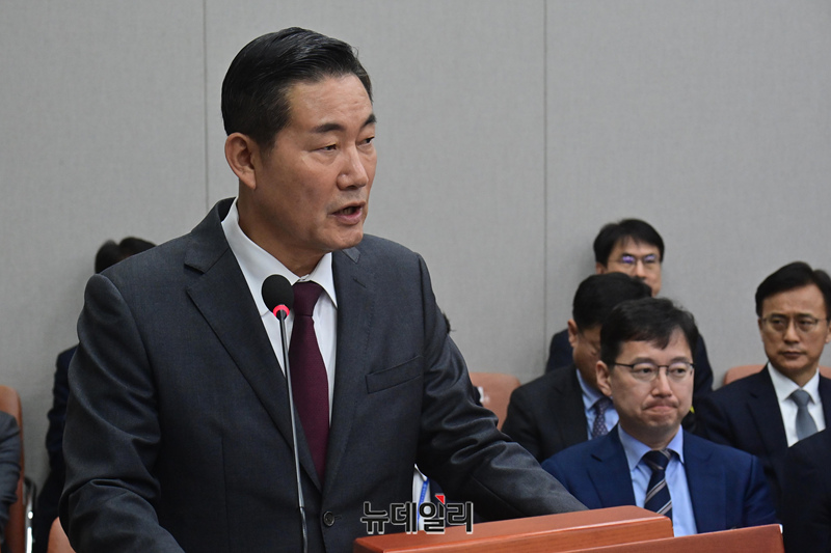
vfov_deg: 17.1
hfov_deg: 25.4
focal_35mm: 80
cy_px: 276
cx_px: 416
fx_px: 1846
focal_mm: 80
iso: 6400
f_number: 8
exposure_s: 1/320
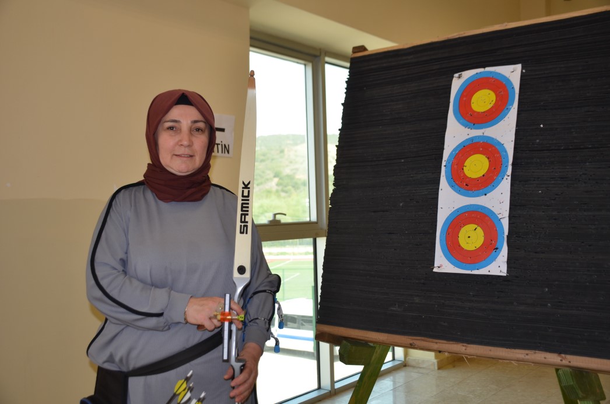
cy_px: 202
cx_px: 305
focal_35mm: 39
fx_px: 660
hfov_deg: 49.6
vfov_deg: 34.1
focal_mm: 26
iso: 250
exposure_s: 1/125
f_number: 3.8
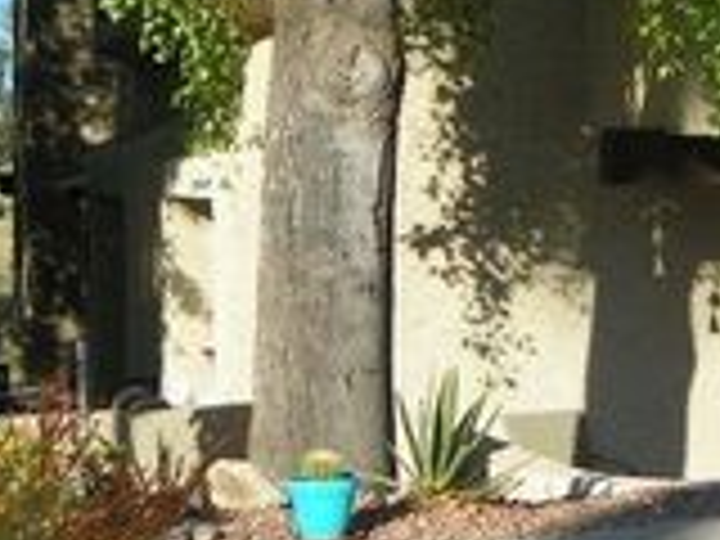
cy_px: 133
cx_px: 878
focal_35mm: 81
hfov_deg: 22.2
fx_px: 1685
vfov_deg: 18.1
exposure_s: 1/400
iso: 64
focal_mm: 4.6
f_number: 4.5
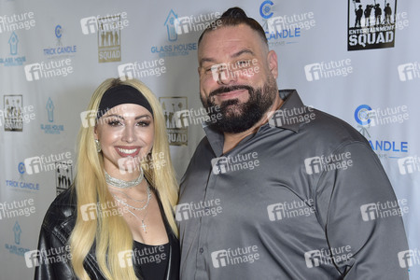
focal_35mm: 48
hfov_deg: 41.1
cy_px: 140
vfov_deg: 28.1
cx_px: 210
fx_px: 560
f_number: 6.3
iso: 1250
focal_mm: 48
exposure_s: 1/250
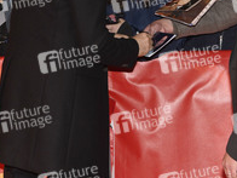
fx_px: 1061
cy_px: 29
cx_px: 158
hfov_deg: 12.7
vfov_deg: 9.5
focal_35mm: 155
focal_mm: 70
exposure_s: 1/200
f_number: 5.6
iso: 1250
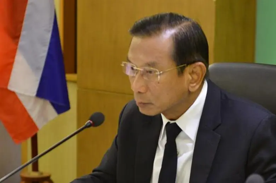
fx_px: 536
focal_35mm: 70
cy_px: 92
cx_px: 138
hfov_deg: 28.9
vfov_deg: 19.4
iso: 1600
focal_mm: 70
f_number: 2.8
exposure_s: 1/50
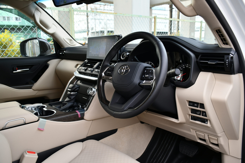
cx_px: 122
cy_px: 82
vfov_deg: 43.6
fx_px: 204
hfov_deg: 61.9
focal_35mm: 30
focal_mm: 20
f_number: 3.5
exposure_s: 1/50
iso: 160
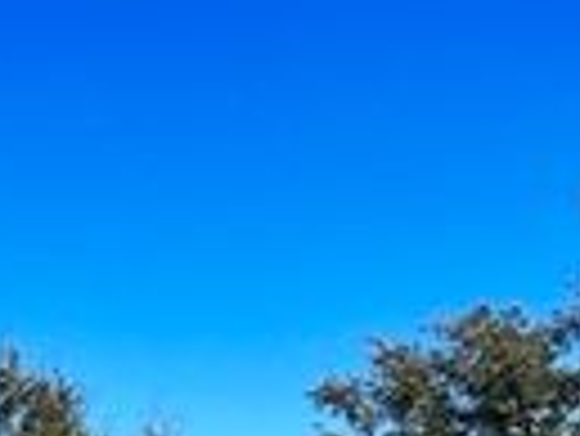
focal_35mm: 101
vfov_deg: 13.2
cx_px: -229
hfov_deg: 17.8
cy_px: 780
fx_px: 1694
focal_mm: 5.7
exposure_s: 1/3831
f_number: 1.5
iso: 50
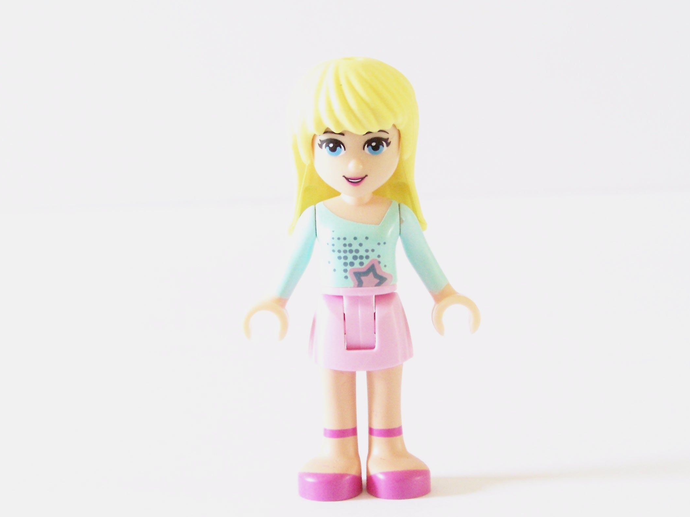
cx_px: 372
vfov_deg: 18.0
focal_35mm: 82
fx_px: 1635
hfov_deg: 23.8
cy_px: 285
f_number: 6.3
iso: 400
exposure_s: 1/10
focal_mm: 11.1
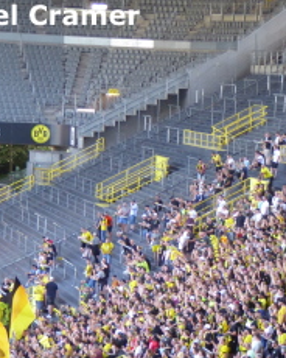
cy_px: 257
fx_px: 1598
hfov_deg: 10.2
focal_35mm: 151
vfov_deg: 12.7
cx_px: 232
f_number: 4.7
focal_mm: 14.1
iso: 400
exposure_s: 1/60
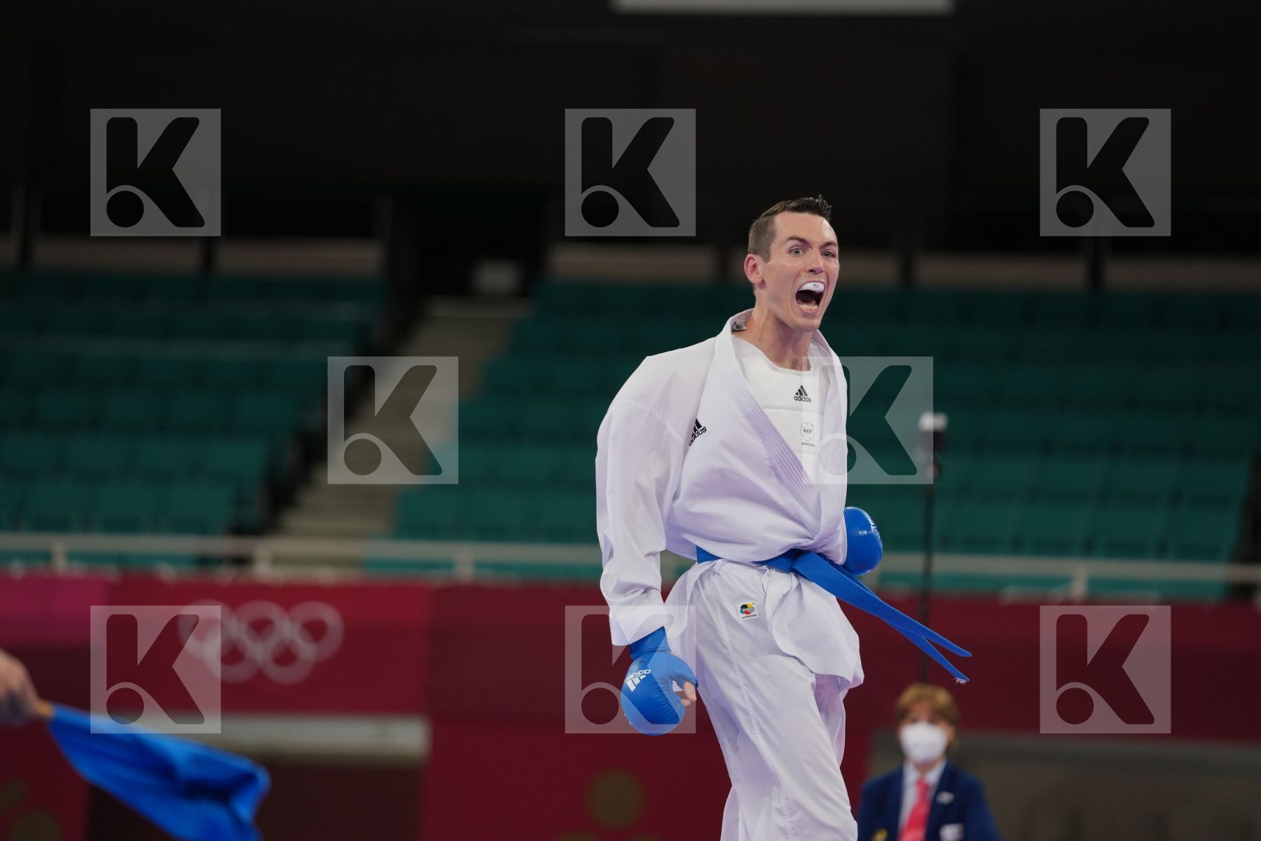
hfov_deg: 11.4
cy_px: 420
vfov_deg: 7.6
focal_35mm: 181
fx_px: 6340
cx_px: 630
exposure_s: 1/1000
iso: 500
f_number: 2.8
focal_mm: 181
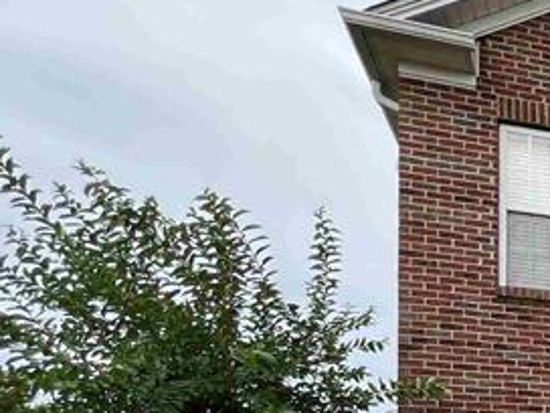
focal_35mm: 49
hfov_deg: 23.5
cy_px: 571
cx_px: 948
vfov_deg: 24.8
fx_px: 779
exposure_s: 1/113
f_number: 1.8
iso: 32
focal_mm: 1.57
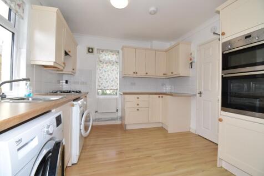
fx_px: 110
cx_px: 132
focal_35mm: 15
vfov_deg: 77.3
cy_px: 88
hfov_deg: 100.4
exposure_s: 1/40
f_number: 6.3
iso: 100
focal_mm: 10
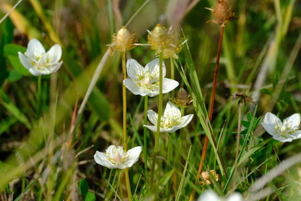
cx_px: 150
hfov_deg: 2.3
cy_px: 100
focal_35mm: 900
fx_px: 7527
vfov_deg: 1.5
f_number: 8
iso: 2500
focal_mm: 600
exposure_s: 1/4000
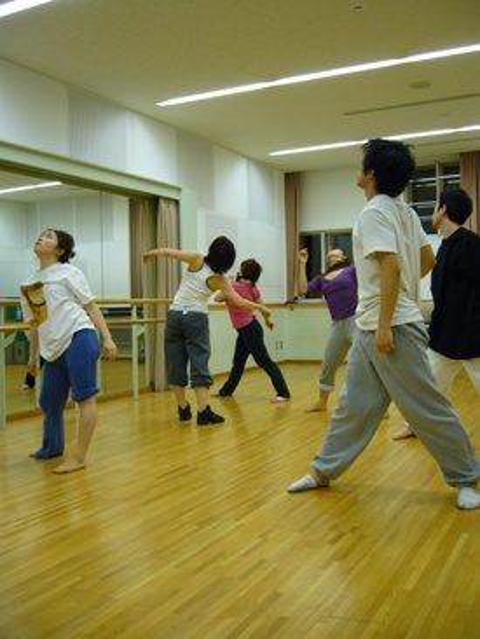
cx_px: 240
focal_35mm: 35
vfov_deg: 52.6
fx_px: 646
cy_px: 320
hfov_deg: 40.7
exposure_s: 1/20
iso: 100
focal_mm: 5.8
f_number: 2.8
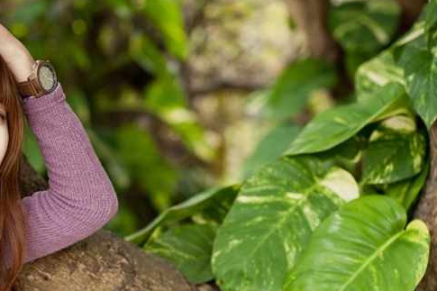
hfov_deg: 19.7
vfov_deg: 13.3
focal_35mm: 103
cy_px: 182
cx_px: 106
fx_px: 1250
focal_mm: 50
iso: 200
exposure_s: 1/250
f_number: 2
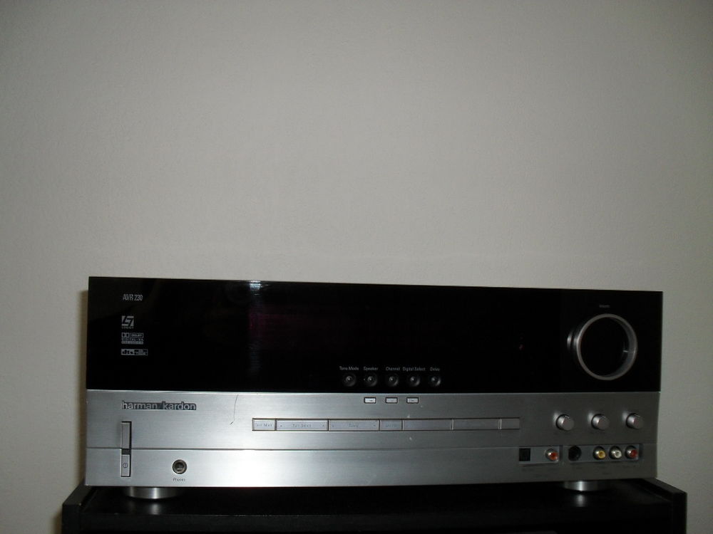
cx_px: 356
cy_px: 267
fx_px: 721
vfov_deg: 40.7
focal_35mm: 35
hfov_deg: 52.6
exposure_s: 1/45
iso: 200
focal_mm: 6.3
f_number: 3.2
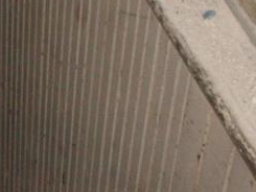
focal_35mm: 159
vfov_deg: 9.3
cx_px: -11
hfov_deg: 12.3
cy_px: 177
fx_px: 1176
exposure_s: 1/45
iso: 100
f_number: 2.8
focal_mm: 6.3
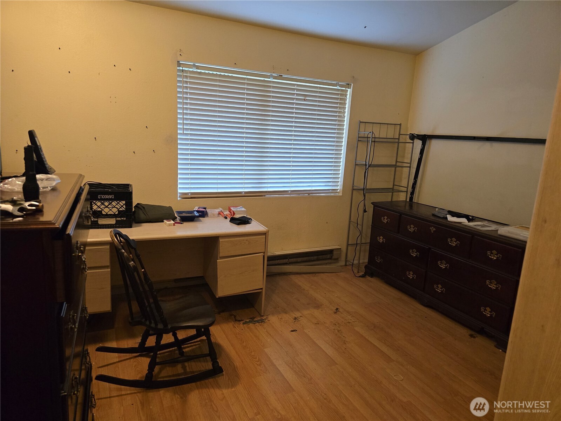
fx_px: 373
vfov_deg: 58.9
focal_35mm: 23
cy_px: 210
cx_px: 280
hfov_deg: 73.9
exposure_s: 1/120
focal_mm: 6.3
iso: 1000
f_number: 1.7
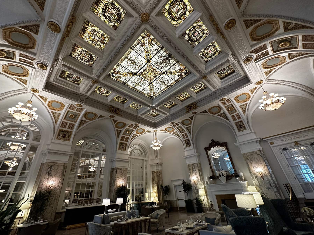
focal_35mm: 15
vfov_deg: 81.7
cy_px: 117
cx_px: 151
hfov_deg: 98.1
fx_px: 136
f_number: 2.2
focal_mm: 2.22
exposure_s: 1/60
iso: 250
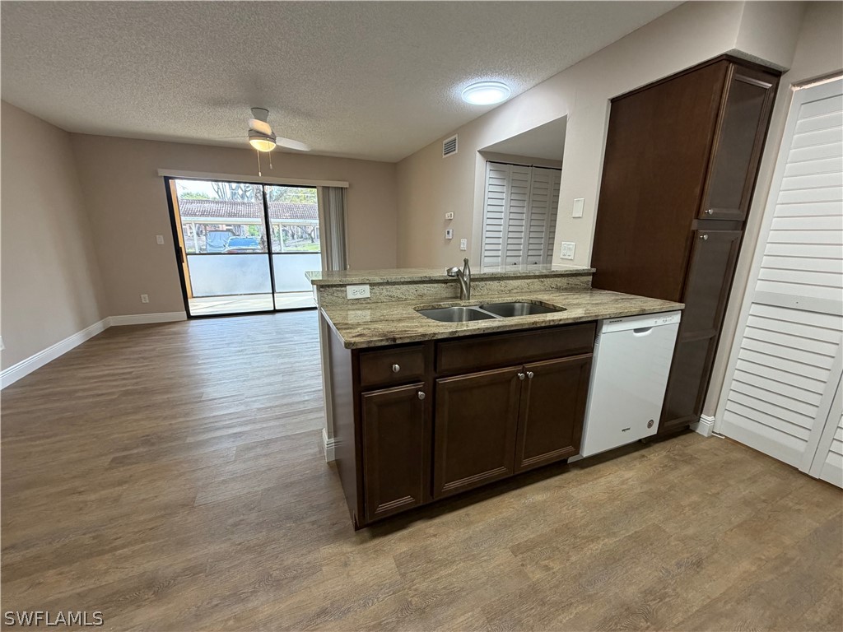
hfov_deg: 102.1
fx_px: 341
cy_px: 316
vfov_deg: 85.7
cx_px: 422
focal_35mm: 14
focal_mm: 2.22
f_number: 2.2
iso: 250
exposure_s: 1/120
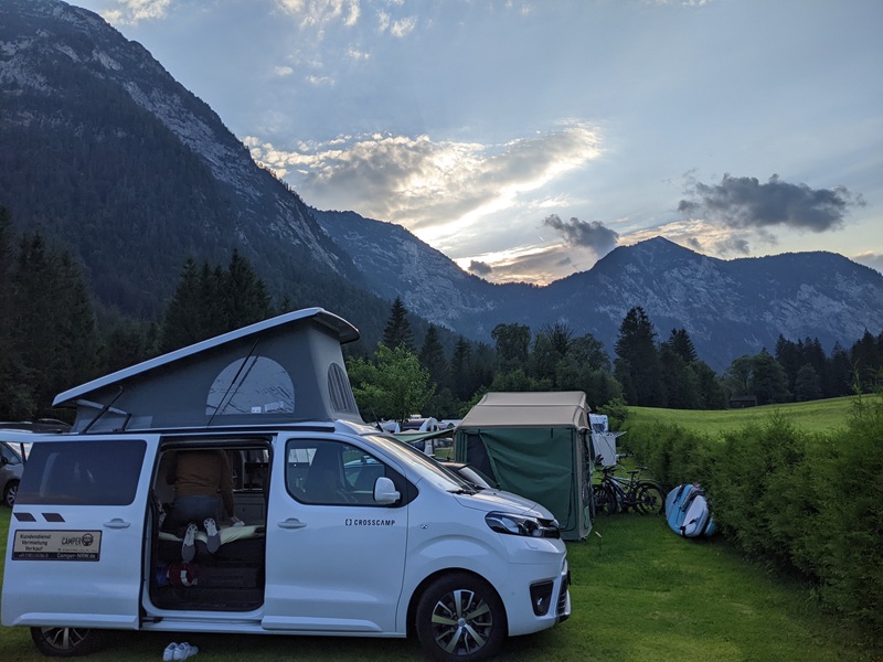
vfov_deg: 51.4
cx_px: 442
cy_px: 331
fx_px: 689
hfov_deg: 65.3
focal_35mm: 27
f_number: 1.8
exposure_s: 1/2611
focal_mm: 4.44
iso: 50
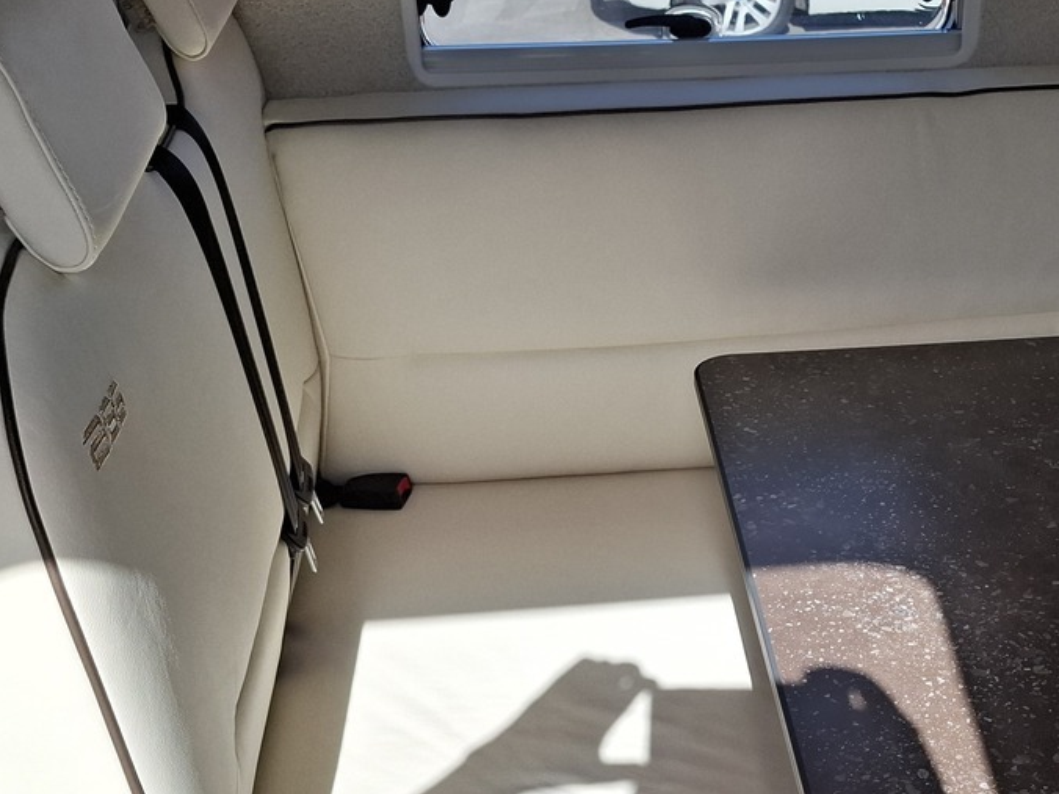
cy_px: 540
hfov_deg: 38.4
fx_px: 1499
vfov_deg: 29.4
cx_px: 721
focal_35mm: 49
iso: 50
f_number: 1.8
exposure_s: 1/890
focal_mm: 5.54
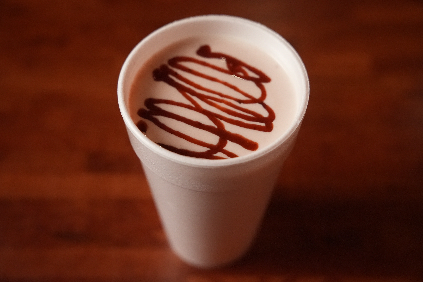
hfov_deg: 38.1
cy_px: 143
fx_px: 613
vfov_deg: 25.9
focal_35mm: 52
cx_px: 213
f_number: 4
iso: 12800
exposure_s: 1/250
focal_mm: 51.2
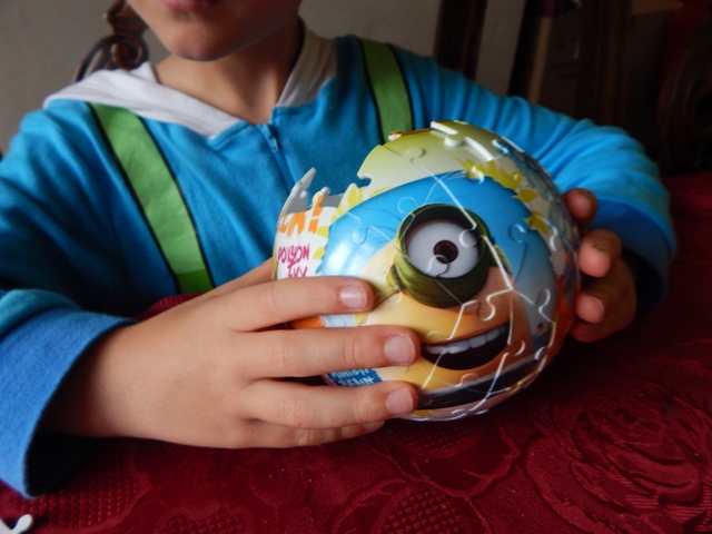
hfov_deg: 76.4
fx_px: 453
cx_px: 356
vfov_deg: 61.1
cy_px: 267
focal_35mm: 22
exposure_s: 1/30
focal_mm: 4
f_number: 3
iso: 250
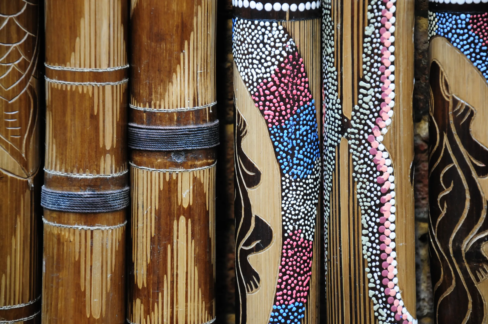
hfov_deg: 13.1
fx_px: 2132
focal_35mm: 158
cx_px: 244
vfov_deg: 8.7
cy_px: 162
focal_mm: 105
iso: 800
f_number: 5.6
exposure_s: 1/25
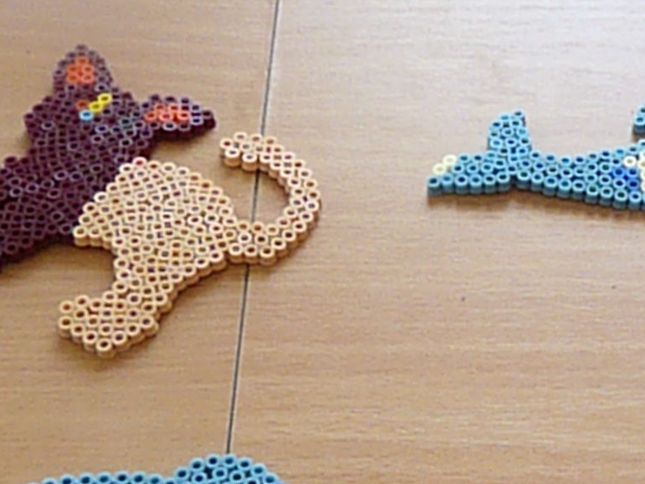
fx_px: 1454
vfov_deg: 18.4
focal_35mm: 78
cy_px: 498
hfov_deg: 24.1
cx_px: 613
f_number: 2.8
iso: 800
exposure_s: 1/60
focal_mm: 5.1
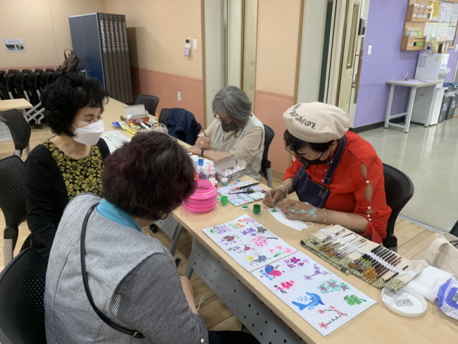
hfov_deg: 67.3
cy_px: 172
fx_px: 344
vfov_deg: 53.1
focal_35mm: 26
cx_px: 229
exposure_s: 1/60
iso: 80
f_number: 1.8
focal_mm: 4.25
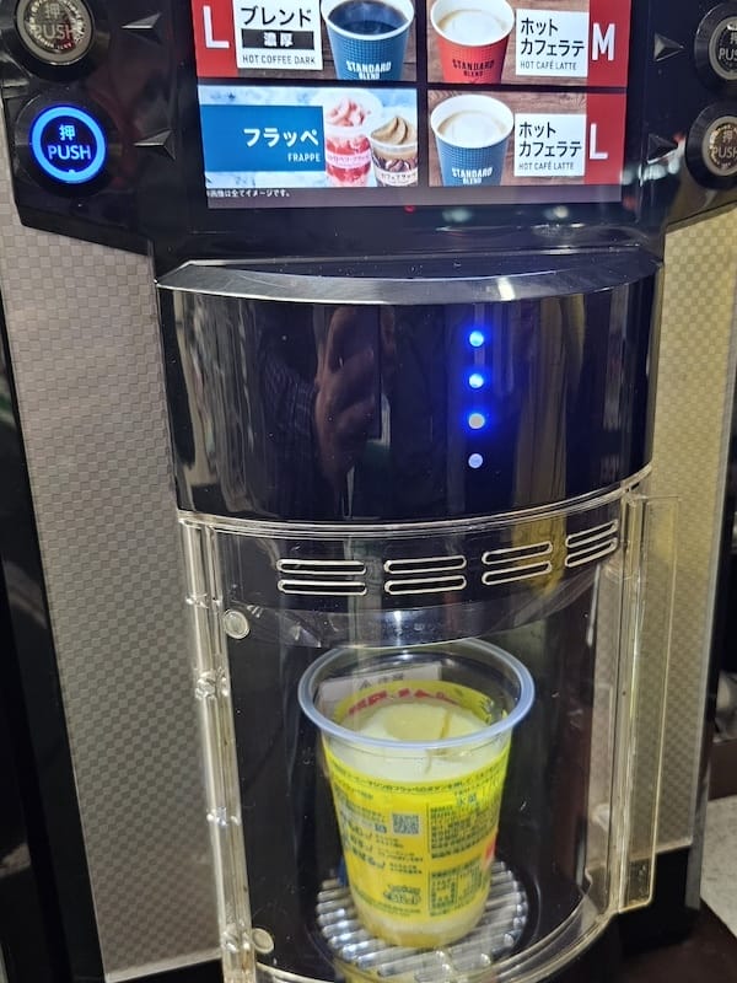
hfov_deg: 58.9
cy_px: 492
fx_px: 653
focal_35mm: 23
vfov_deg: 73.9
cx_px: 368
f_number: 1.7
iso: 640
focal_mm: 6.3
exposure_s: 1/33
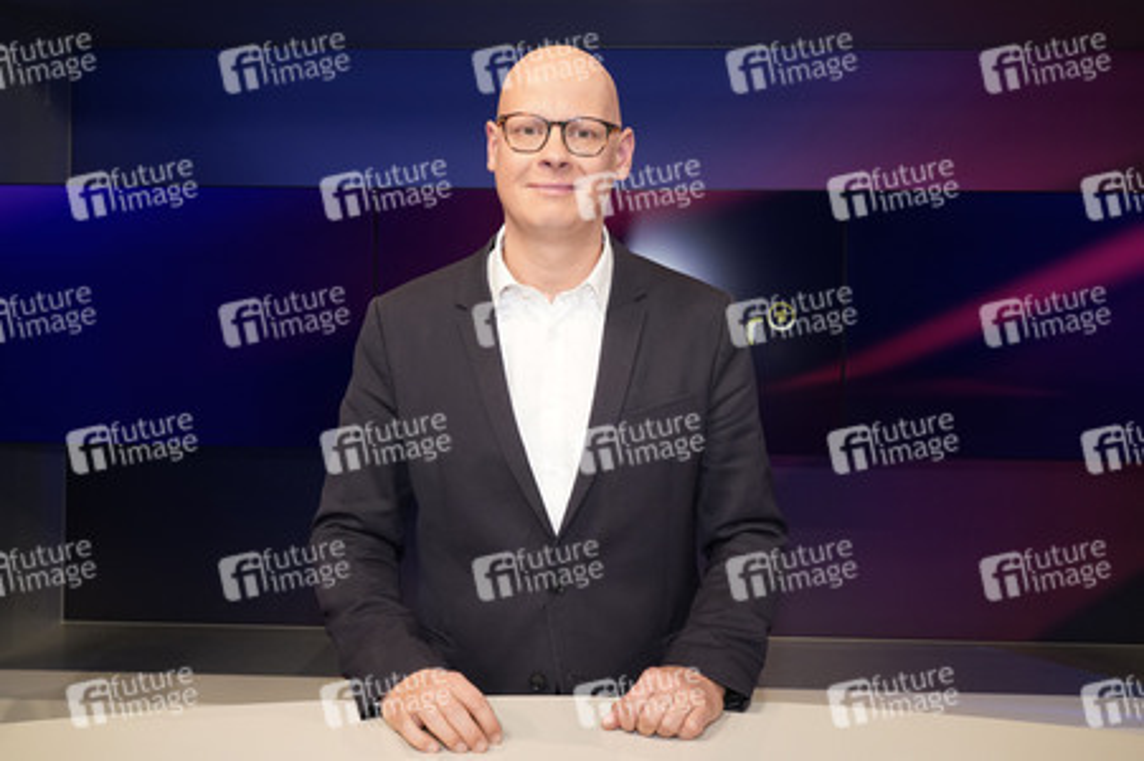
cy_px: 380
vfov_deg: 44.9
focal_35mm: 29
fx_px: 921
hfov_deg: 63.7
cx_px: 572
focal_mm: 29
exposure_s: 1/125
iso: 2000
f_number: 5.6
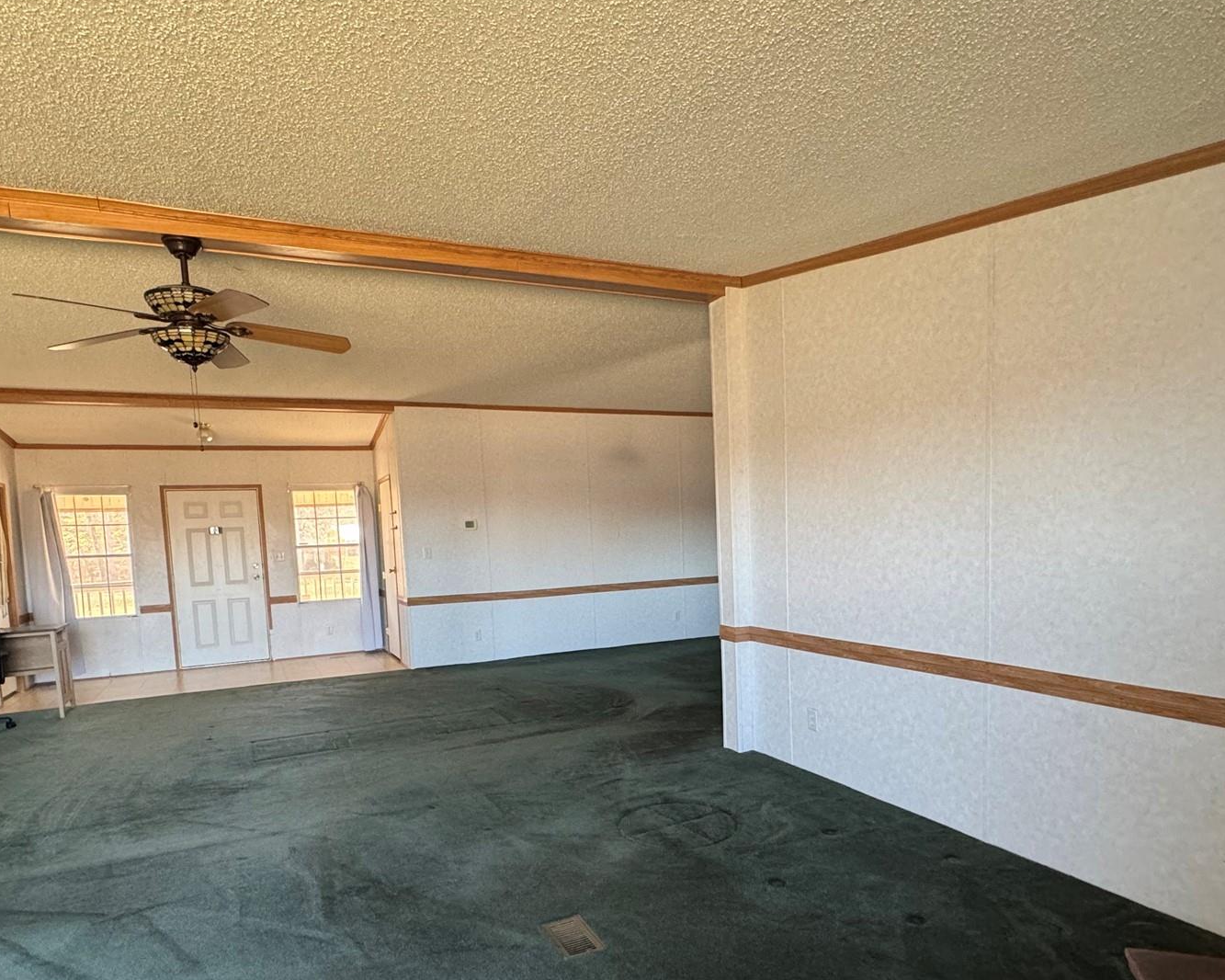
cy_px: 605
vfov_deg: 64.7
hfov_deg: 77.6
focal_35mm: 21
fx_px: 761
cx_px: 595
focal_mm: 2.22
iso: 320
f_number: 2.2
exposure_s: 1/80
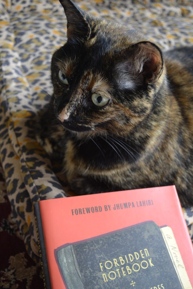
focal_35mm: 48
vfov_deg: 41.1
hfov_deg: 28.1
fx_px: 386
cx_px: 96
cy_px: 144
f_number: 4.8
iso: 400
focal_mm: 32
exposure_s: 1/10
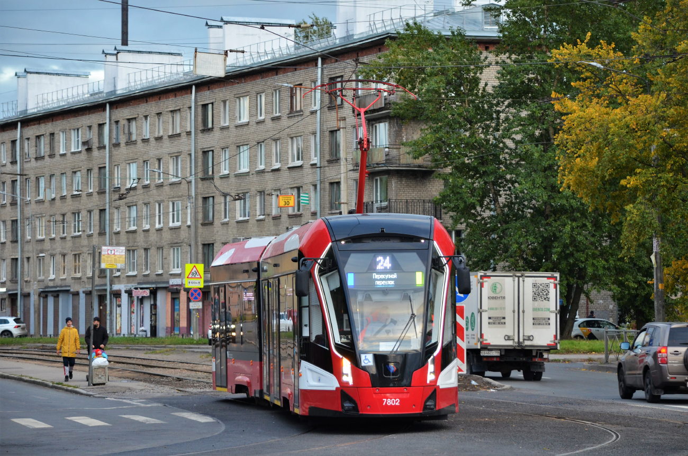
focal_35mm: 147
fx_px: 2803
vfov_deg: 9.3
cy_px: 228
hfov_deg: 14.0
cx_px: 344
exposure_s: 1/160
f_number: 5.6
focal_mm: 98
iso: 400
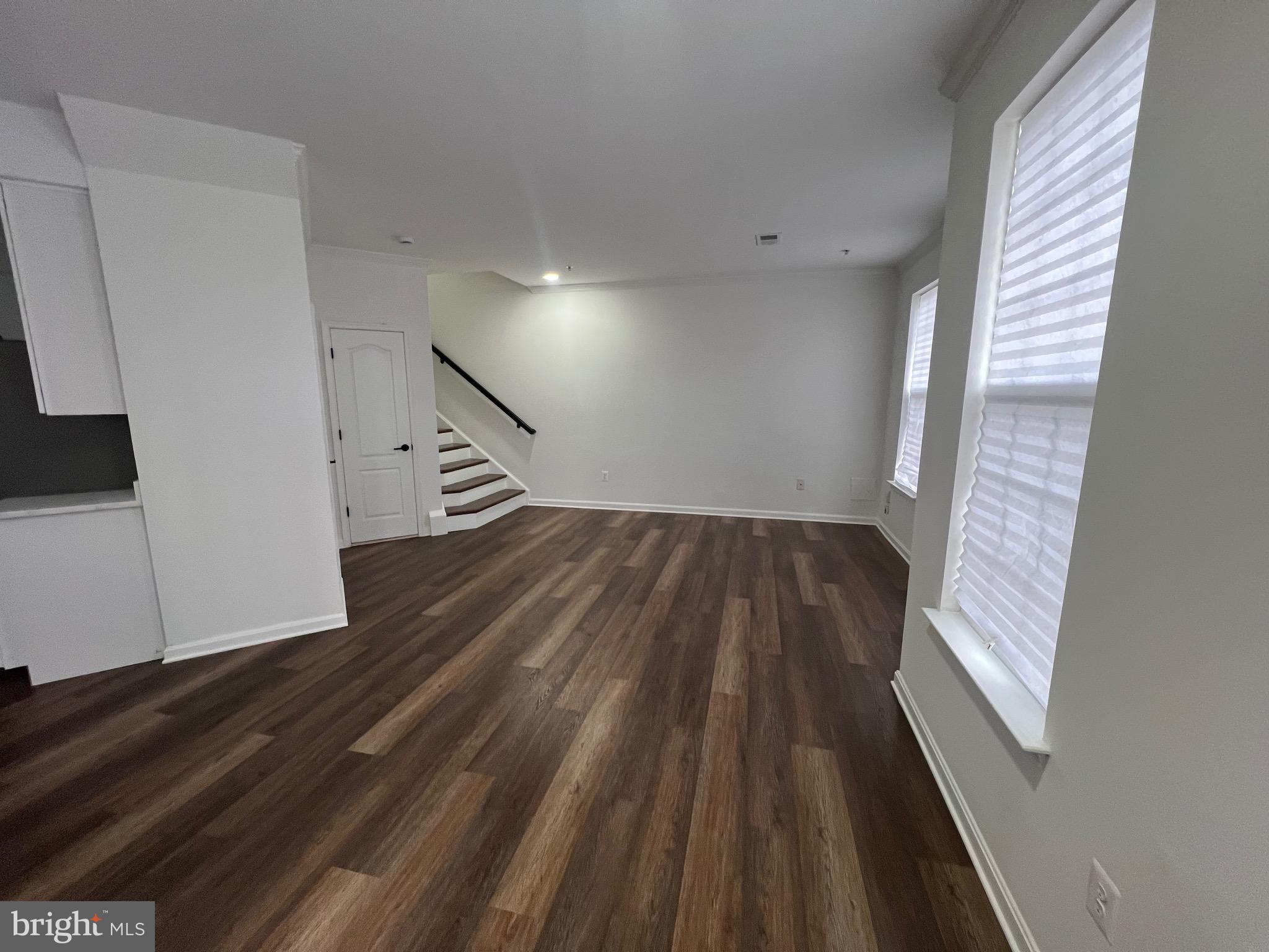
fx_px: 477
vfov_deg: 89.9
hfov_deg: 106.2
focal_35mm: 13
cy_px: 476
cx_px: 634
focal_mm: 1.57
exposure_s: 1/86
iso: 250
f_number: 1.8
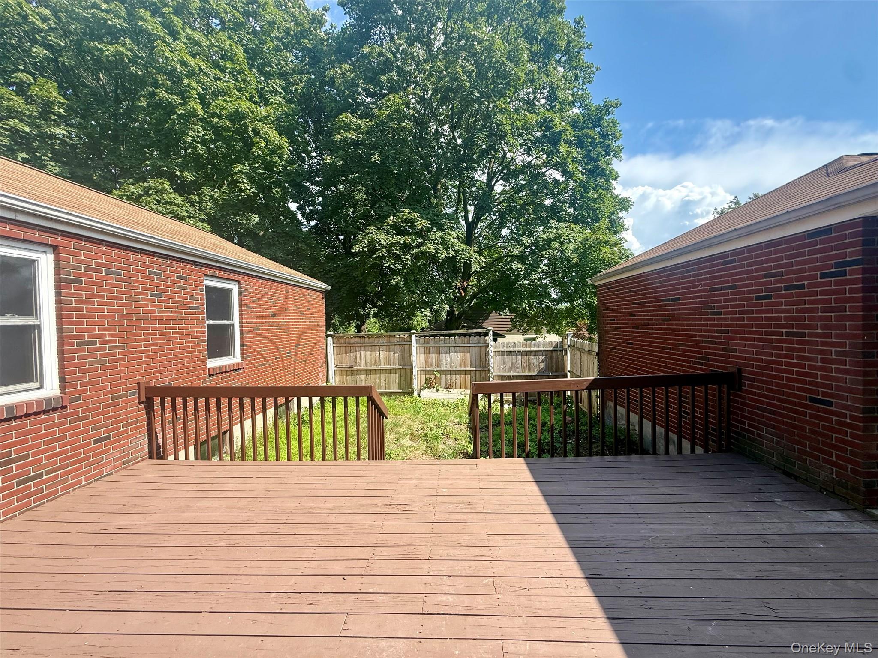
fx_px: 355
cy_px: 329
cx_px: 439
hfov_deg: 102.1
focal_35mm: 14
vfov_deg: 85.7
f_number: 2.2
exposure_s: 1/619
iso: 50
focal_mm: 2.22
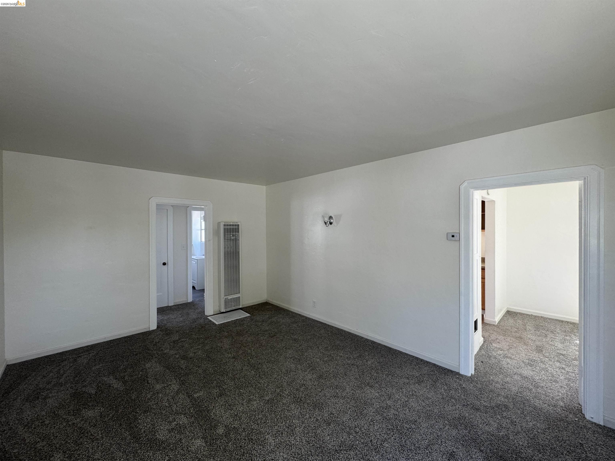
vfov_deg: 85.7
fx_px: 249
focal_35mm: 14
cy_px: 230
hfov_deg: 102.1
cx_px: 308
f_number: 2.2
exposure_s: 1/99
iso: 125
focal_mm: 2.22
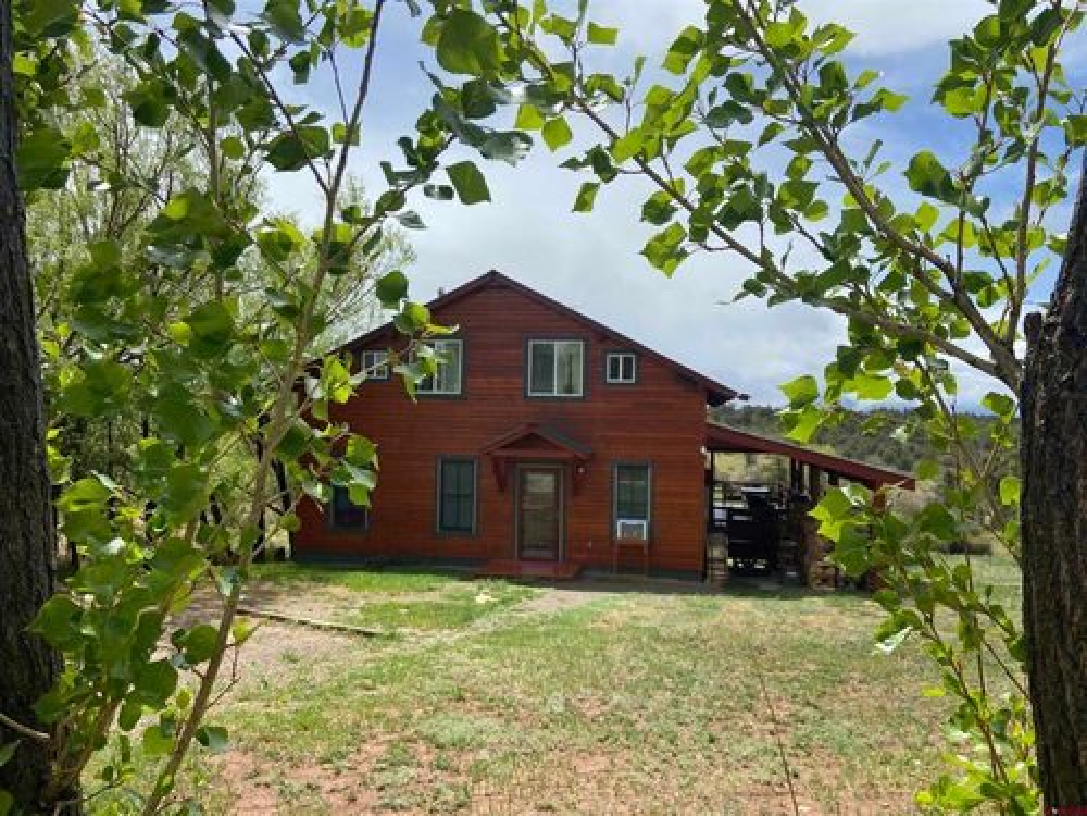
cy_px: 408
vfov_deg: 53.1
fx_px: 816
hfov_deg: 67.3
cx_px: 544
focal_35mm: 26
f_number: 1.8
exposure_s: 1/3497
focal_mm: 4.25
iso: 32
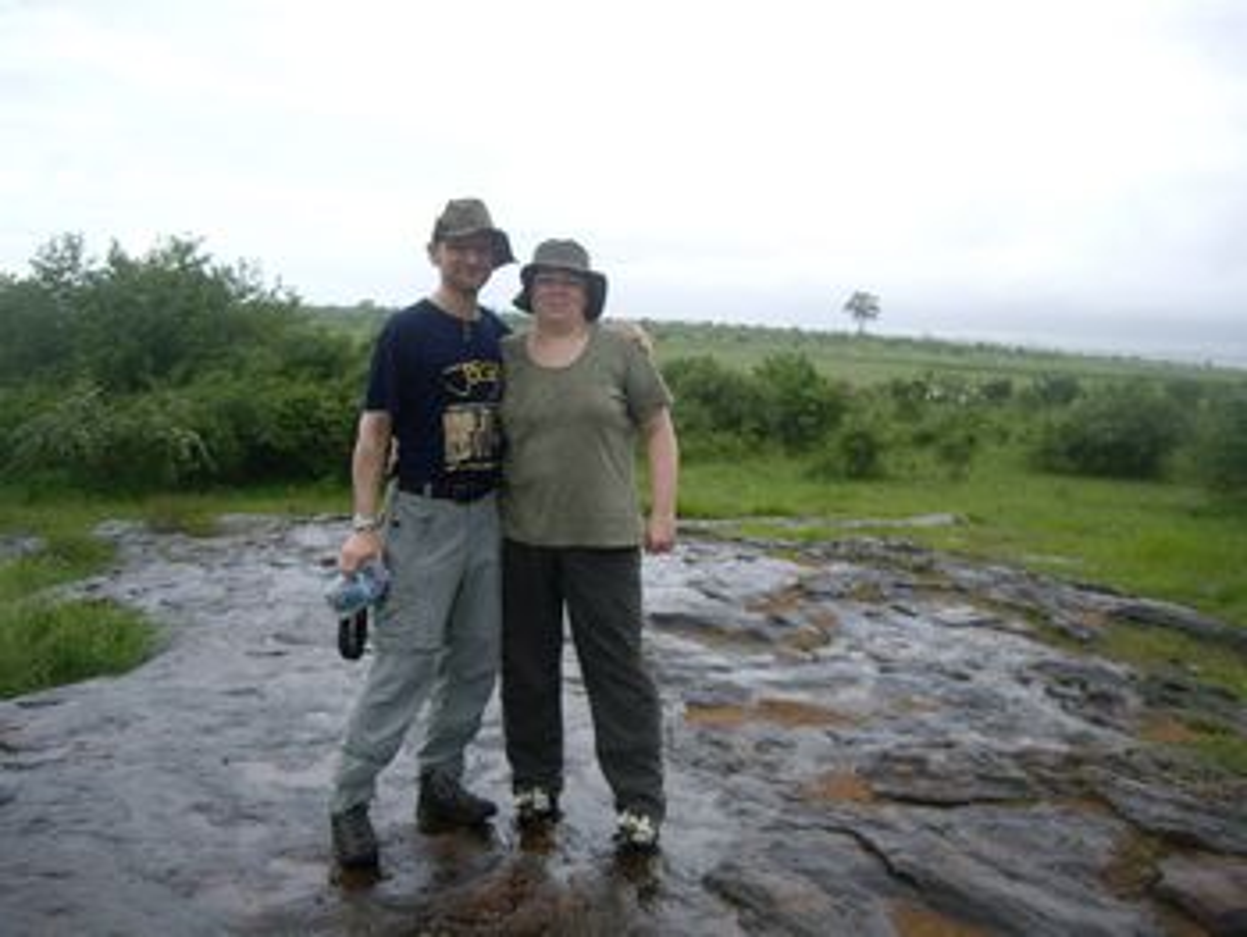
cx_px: 624
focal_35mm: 38
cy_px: 468
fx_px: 1370
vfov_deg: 37.8
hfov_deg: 48.9
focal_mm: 6.2
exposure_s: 1/60
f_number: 2.7
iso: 100
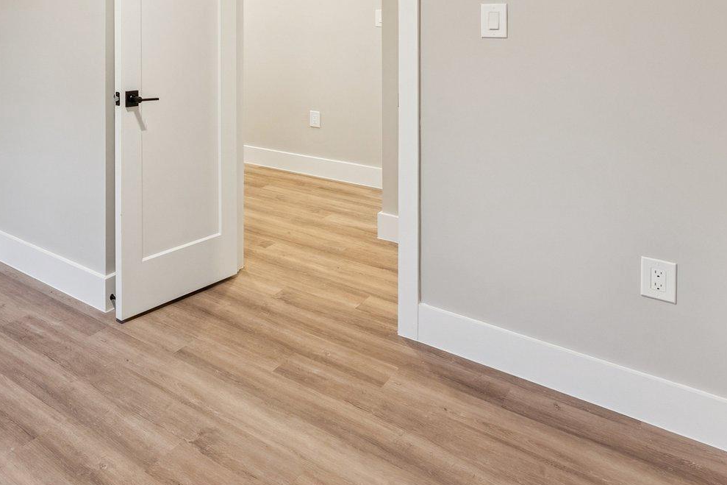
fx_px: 586
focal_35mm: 29
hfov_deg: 54.9
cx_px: 66
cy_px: 8
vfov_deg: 39.9
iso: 250
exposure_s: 1/5
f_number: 9
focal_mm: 14
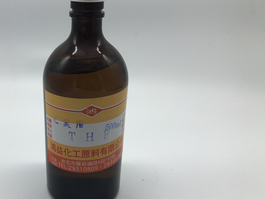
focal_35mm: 40
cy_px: 102
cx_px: 79
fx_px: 306
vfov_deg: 36.0
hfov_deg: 45.7
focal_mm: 3.99
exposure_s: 1/443
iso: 20
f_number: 1.8
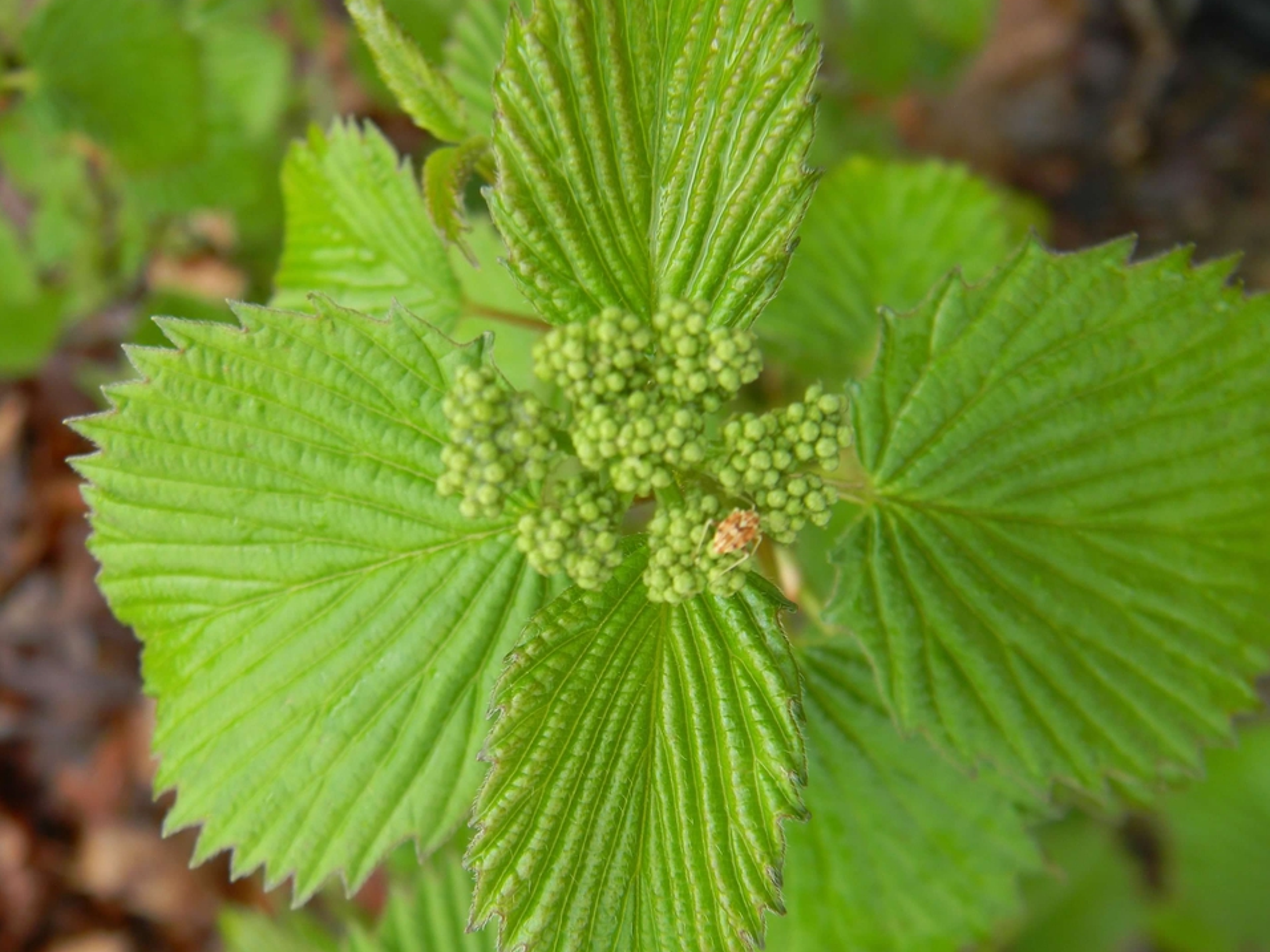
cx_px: 619
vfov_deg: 32.2
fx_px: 1651
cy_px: 482
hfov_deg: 42.1
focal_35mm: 45
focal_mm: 10.1
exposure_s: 1/64.6
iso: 80
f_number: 4.1
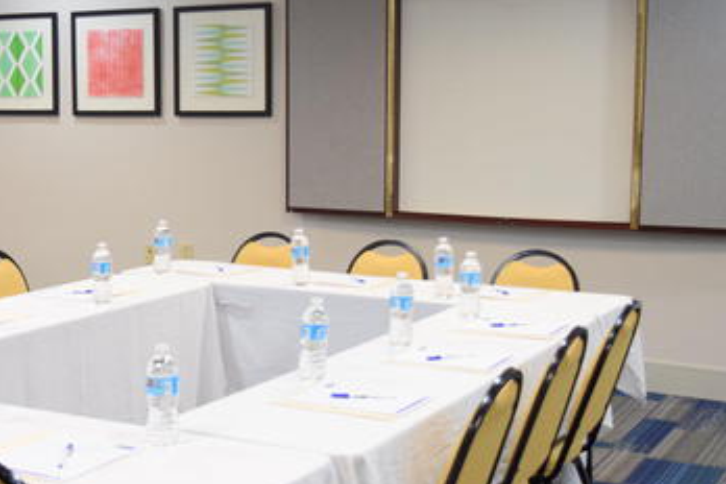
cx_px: 141
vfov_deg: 21.2
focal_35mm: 64
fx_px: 1291
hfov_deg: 30.6
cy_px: 293
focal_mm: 24
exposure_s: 1/60
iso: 560
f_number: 4
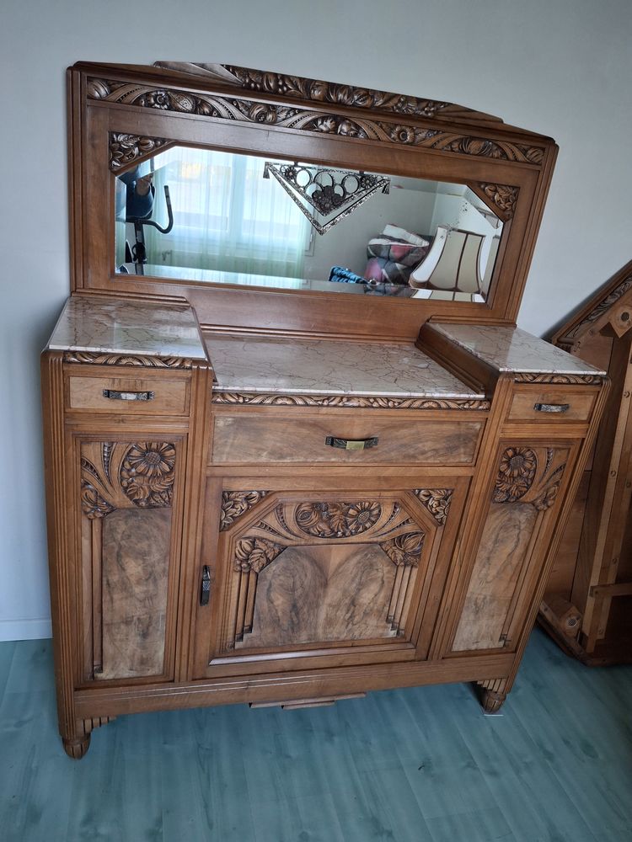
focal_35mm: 25
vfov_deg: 69.4
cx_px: 316
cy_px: 421
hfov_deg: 54.9
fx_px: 609
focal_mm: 4.69
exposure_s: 1/60
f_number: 1.8
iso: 200
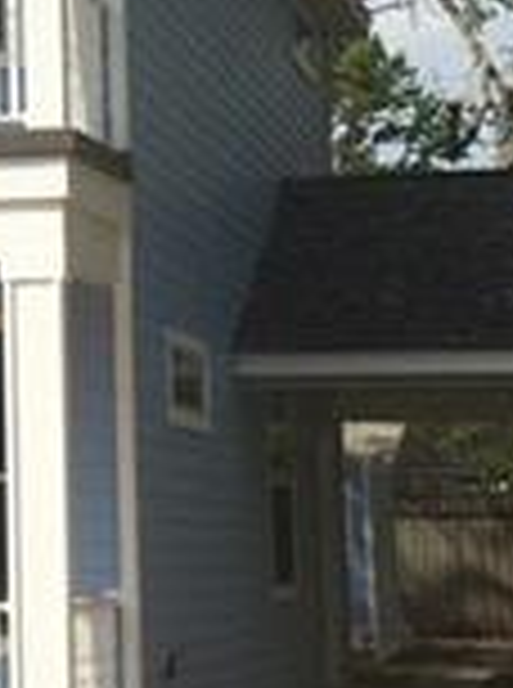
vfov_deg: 13.4
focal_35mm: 146
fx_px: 2897
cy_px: -4
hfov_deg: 9.8
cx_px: -279
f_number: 2.2
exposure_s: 1/3731
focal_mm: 4.15
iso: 32
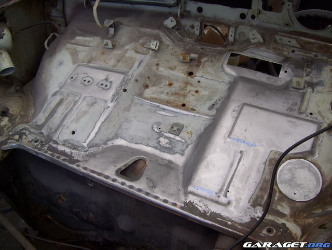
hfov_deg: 51.3
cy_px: 125
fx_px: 346
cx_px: 166
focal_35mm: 36
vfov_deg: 39.8
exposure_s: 1/200
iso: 80
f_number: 2.7
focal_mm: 6
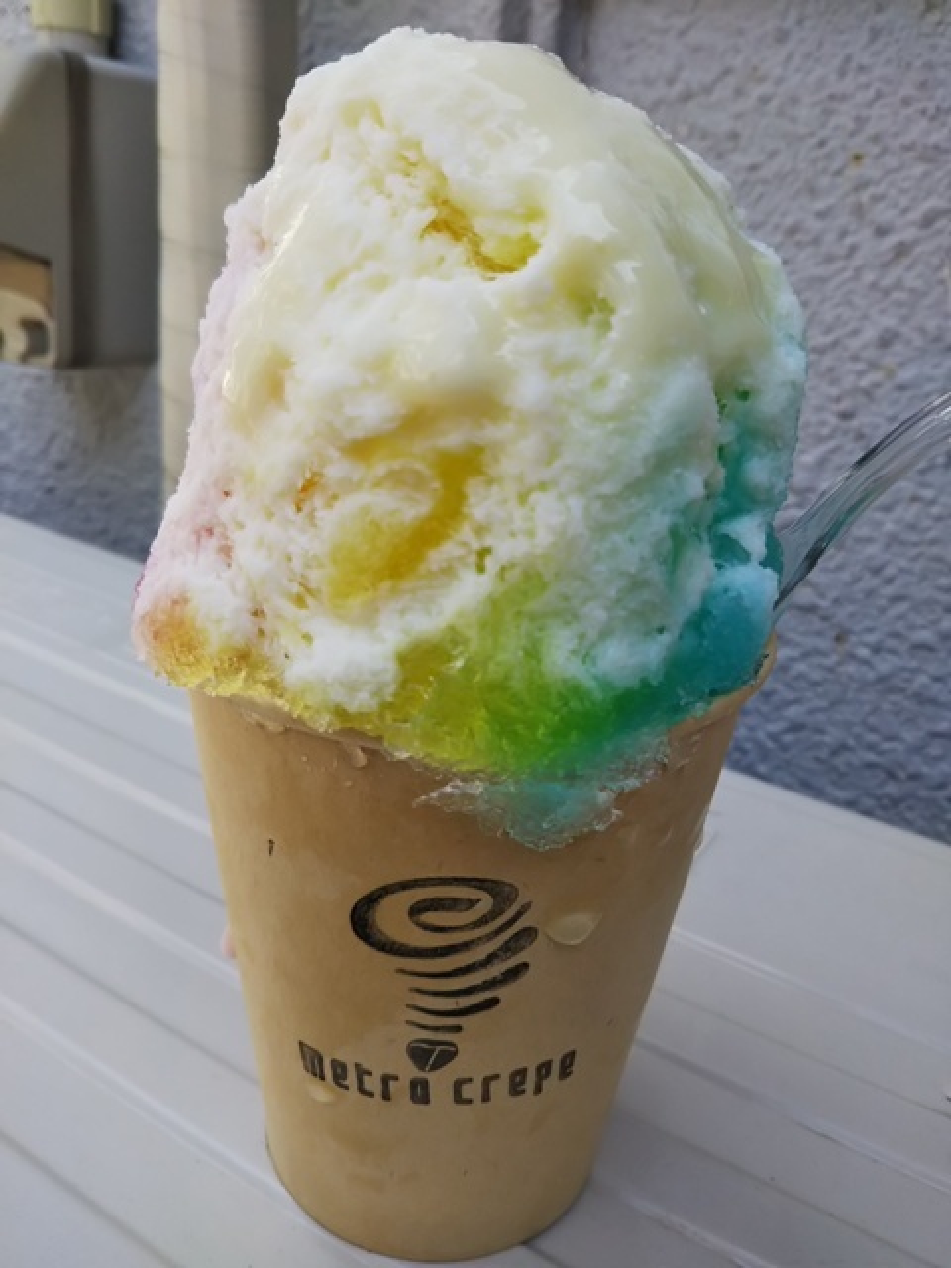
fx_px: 1099
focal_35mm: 30
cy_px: 634
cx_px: 476
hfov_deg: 46.8
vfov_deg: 60.0
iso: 20
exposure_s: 1/189
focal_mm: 4
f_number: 2.2
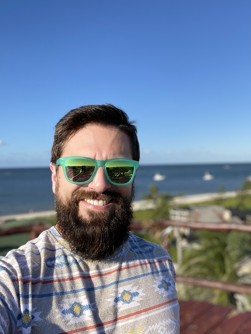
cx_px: 126
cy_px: 167
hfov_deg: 46.8
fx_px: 290
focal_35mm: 30
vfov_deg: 60.0
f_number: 2.2
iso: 25
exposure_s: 1/885
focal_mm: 2.71
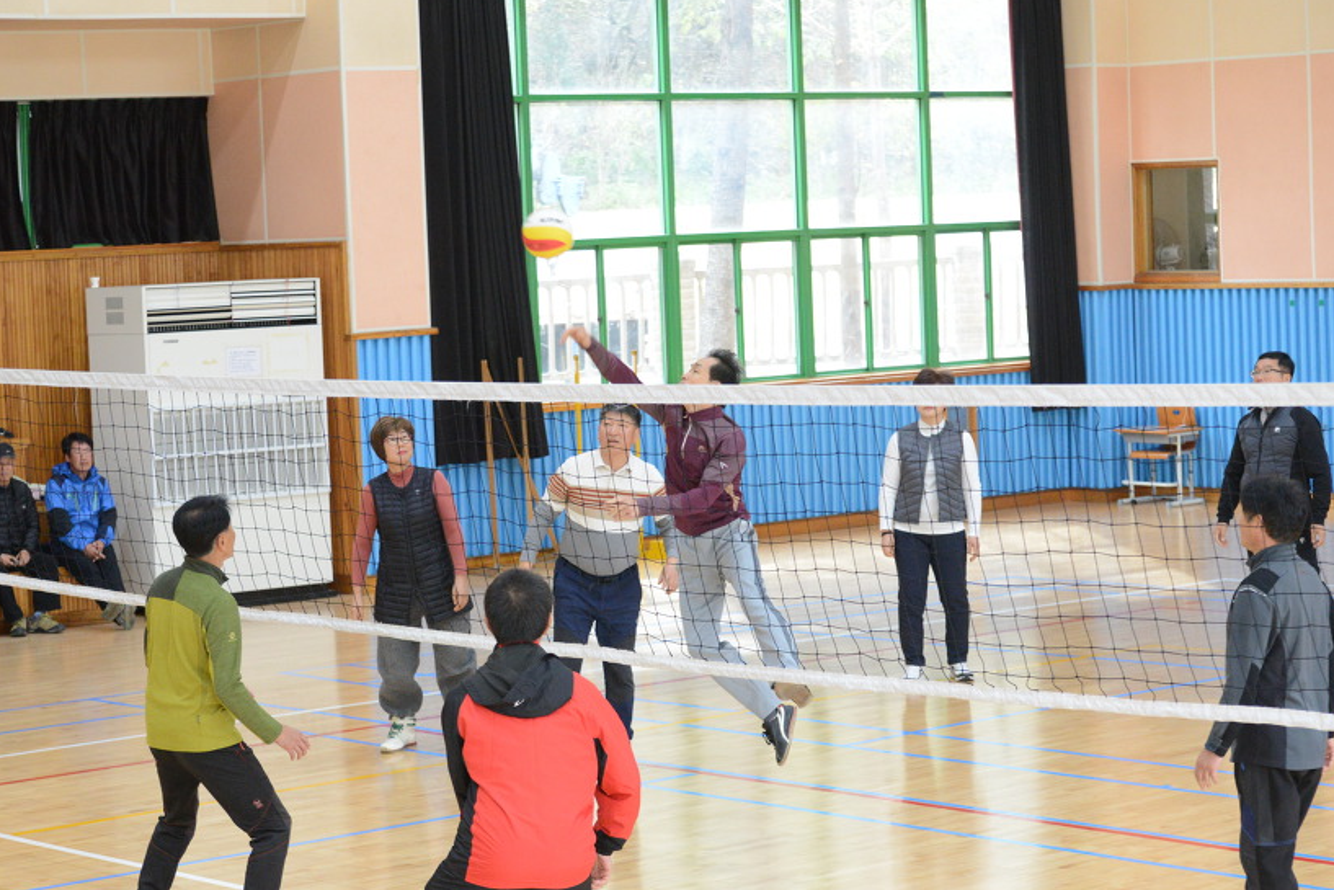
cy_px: 496
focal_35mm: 94
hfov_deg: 21.7
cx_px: 637
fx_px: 3484
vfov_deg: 14.6
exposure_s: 1/400
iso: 4500
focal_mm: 75
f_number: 4.5
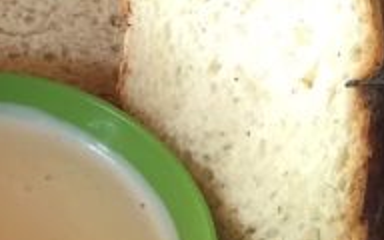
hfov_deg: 15.8
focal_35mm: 112
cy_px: 91
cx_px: -308
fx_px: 1172
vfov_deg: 11.7
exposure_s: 1/30
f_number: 2.2
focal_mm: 4.15
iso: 125
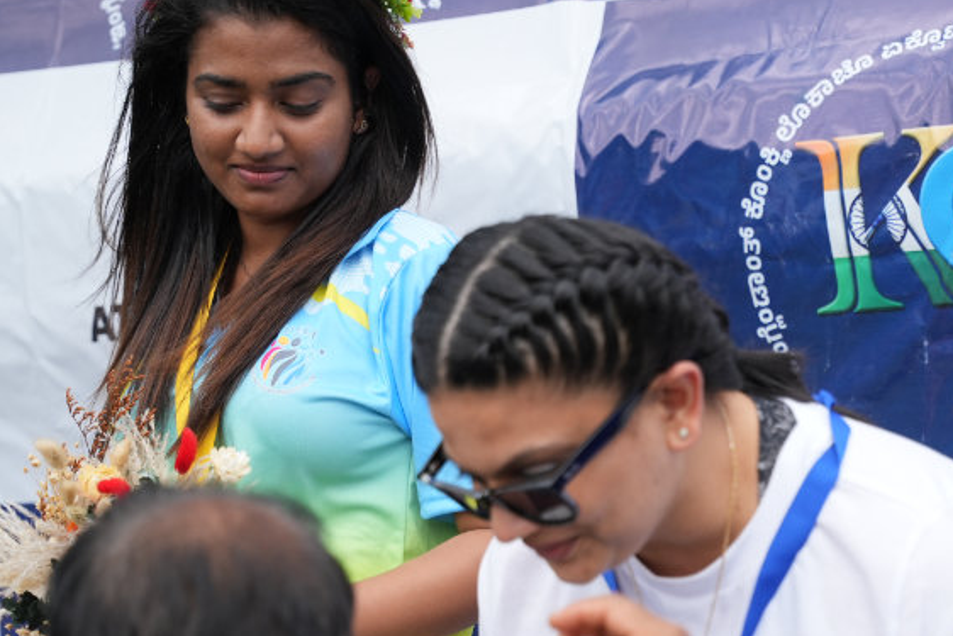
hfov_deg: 20.3
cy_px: 516
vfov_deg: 13.6
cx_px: 673
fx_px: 2648
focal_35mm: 100
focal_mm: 55
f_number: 2.8
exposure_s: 1/2000
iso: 250
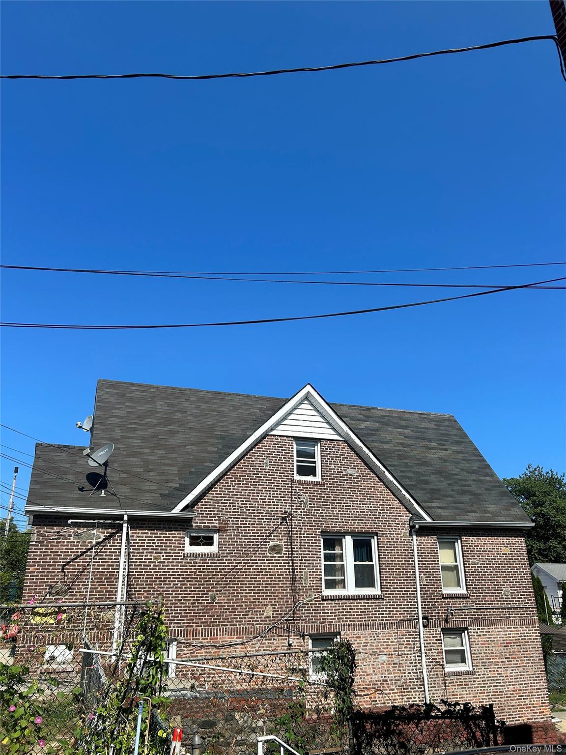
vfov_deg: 67.3
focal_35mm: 26
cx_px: 283
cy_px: 378
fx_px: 567
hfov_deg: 53.1
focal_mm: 5.7
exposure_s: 1/4115
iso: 50
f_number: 1.5
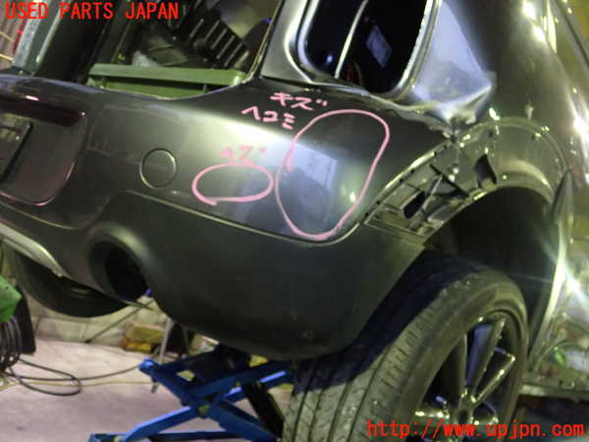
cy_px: 221
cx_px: 294
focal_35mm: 30
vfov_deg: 46.8
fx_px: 510
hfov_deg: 60.0
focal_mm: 5.4
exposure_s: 1/15
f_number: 2.3
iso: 800
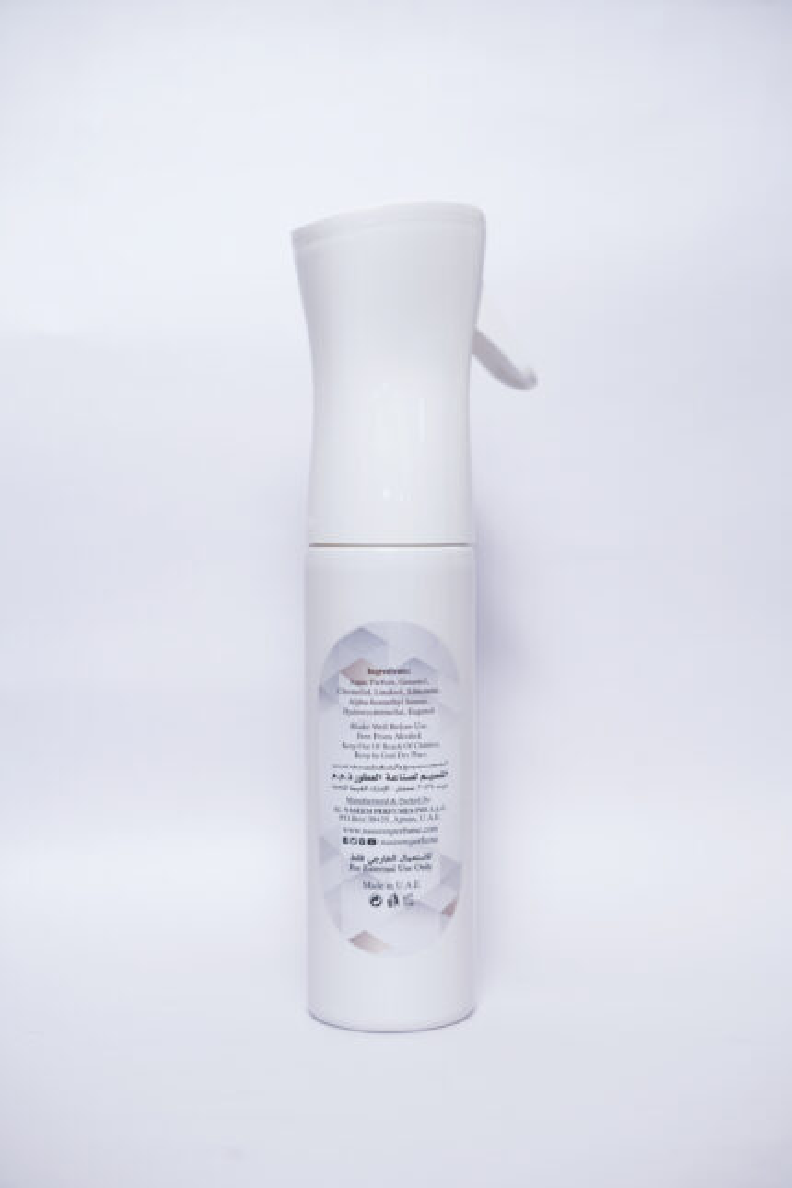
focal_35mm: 50
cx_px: 396
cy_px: 594
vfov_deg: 39.6
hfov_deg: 27.0
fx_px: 1650
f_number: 2.8
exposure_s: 1/200
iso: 800
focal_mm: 50
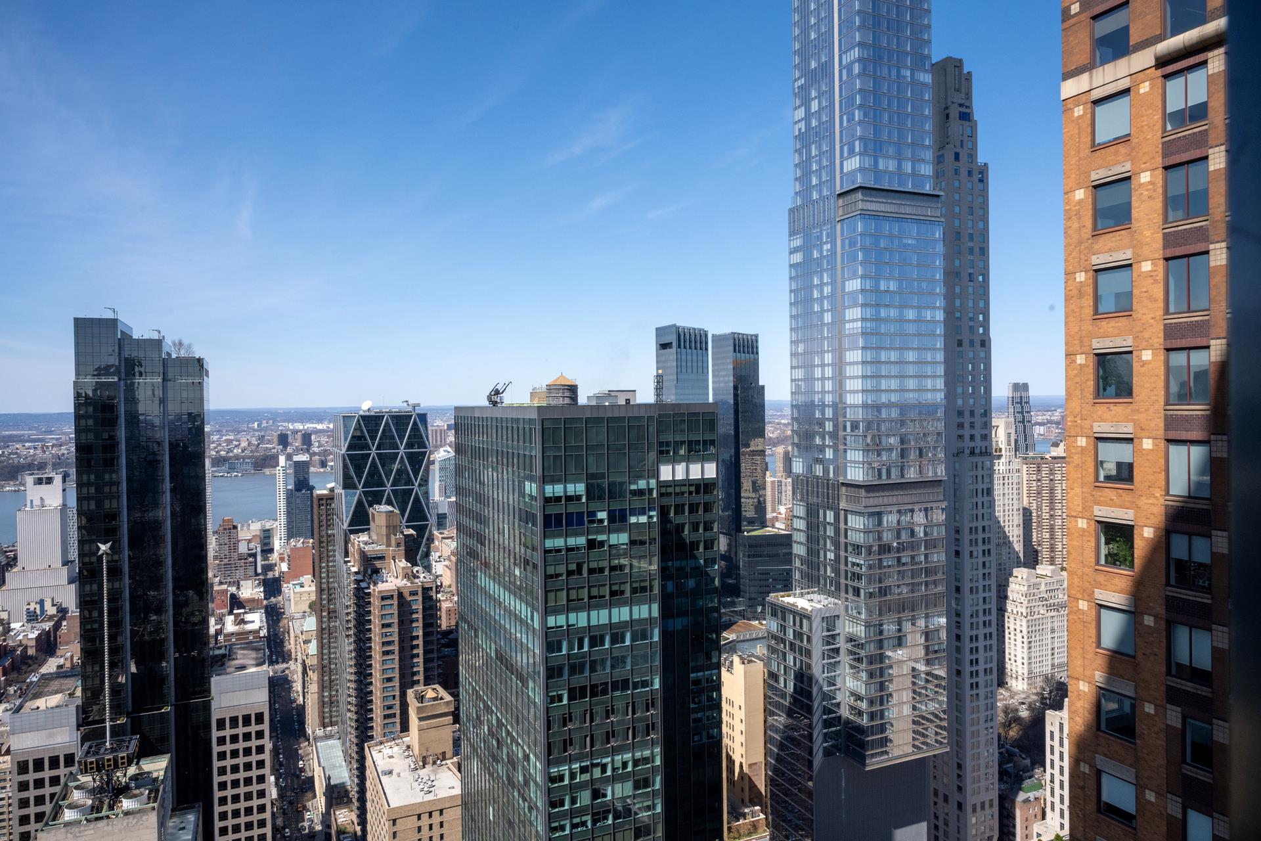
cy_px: 420
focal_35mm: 24
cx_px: 630
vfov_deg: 53.1
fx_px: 841
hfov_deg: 73.7
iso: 400
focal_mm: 24
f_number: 14
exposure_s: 1/800
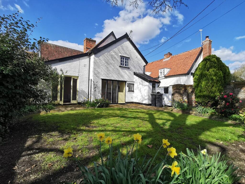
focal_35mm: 17
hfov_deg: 91.0
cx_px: 122
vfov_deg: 74.7
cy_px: 92
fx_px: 120
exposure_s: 1/775
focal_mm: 2.26
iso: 50
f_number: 2.2
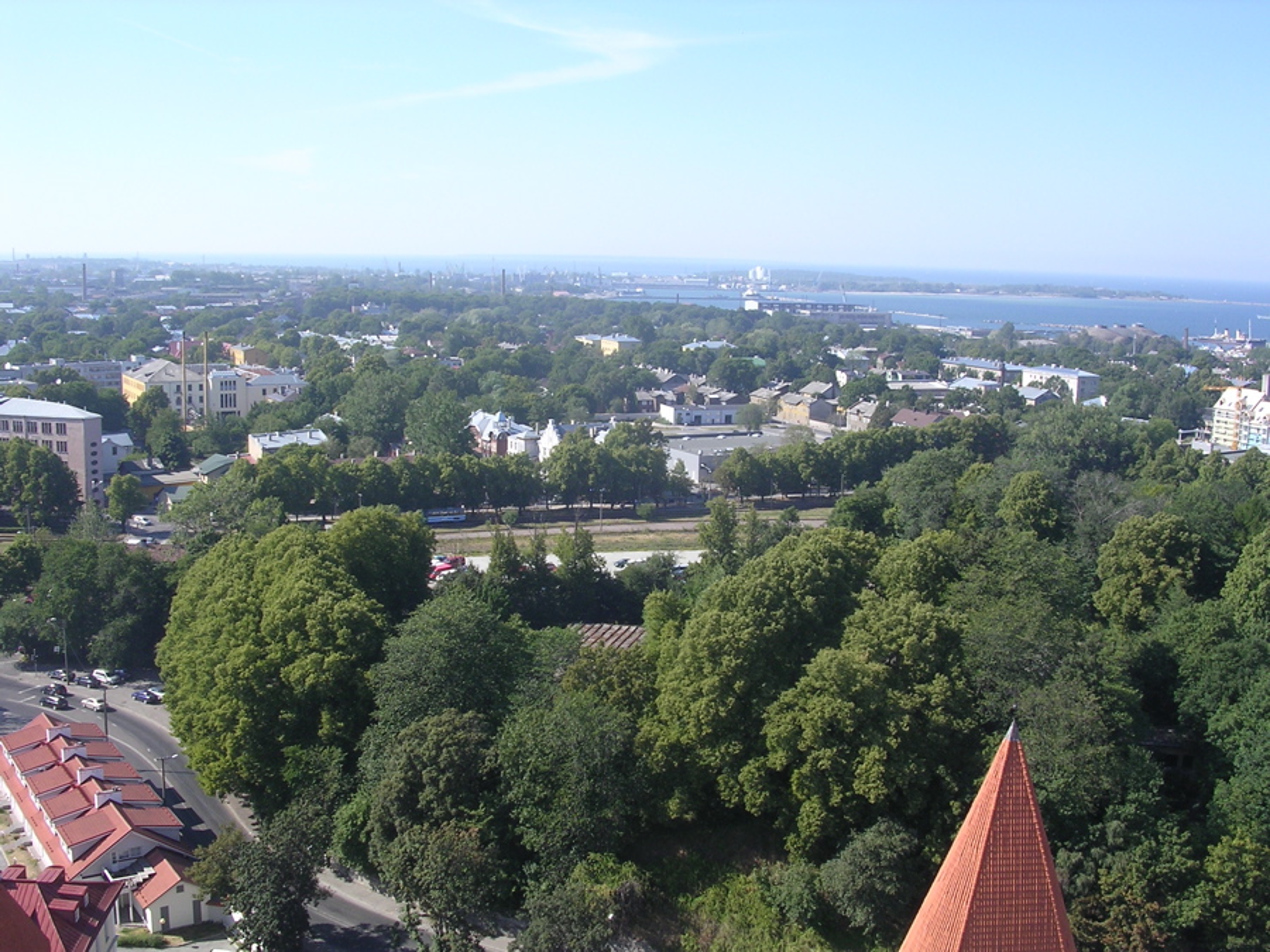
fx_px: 1394
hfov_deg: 49.0
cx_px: 635
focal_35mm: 38
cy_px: 476
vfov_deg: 37.7
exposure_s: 1/164
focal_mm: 5.8
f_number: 5.6
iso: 100
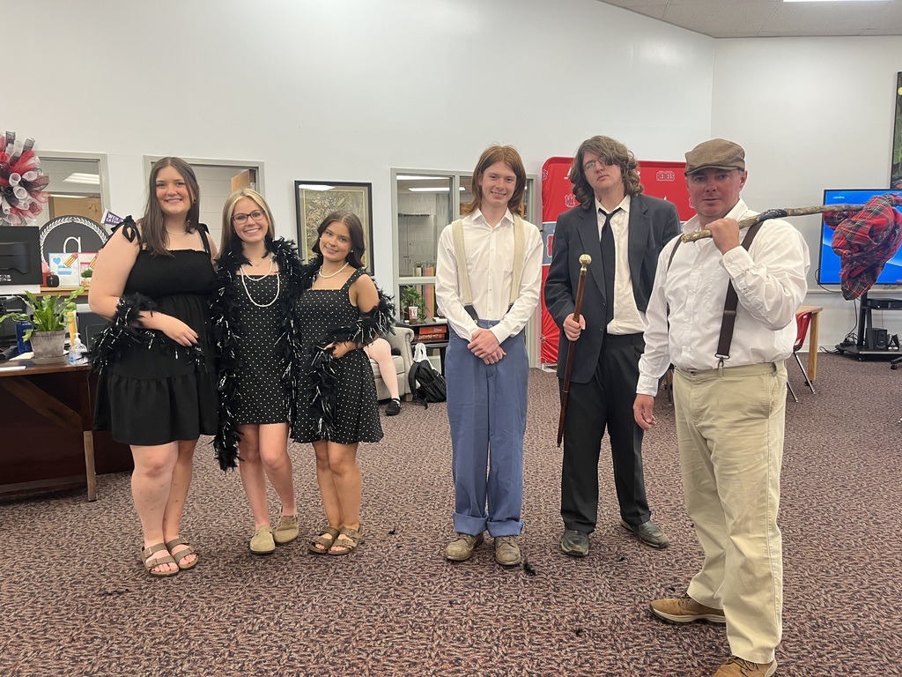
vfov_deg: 53.1
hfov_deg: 67.3
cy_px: 338
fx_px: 677
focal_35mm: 26
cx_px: 451
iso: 80
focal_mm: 5.1
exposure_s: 1/60
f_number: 1.6
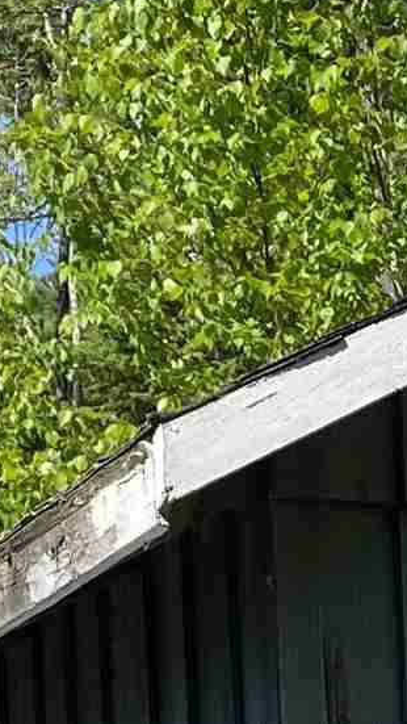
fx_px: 3031
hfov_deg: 7.6
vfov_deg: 12.8
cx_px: 498
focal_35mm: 158
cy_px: 1121
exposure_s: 1/2141
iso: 32
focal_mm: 4.25
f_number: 1.8
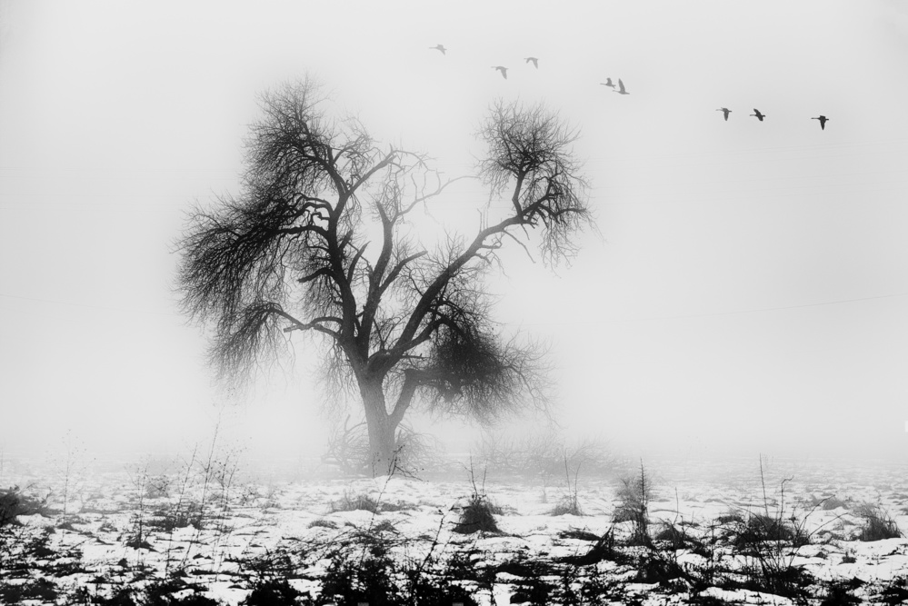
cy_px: 303
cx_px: 454
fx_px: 1766
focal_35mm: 70
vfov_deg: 19.5
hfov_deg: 28.8
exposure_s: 1/320
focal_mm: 70
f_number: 5.6
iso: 220
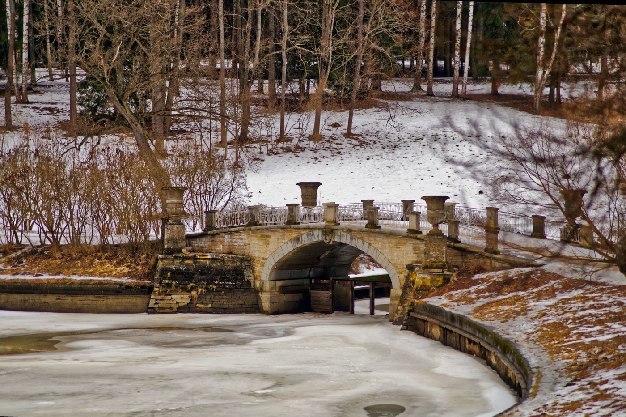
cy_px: 208
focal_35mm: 202
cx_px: 313
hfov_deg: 10.2
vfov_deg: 6.8
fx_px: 3519
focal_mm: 135
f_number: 4.5
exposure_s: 1/250
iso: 125
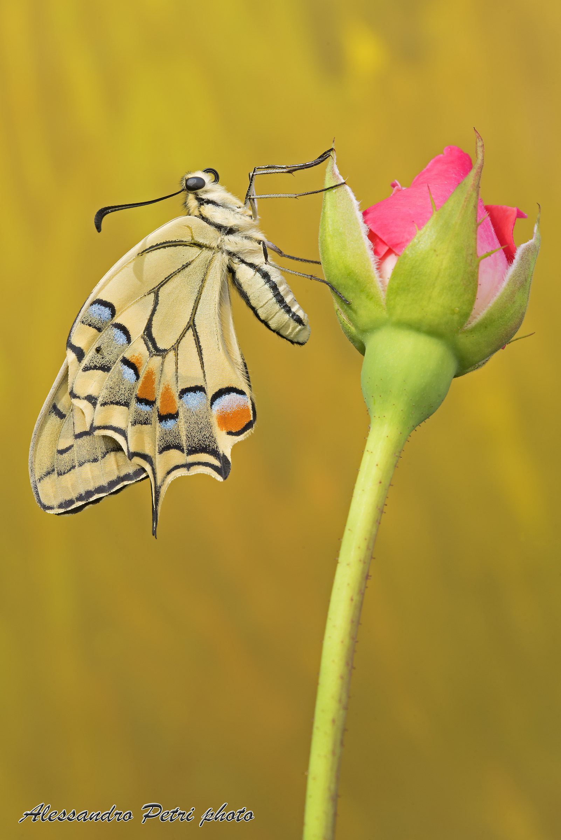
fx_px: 2452
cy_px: 420
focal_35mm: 105
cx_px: 280
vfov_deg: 19.4
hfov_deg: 13.1
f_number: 20
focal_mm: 105
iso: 100
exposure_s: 1/6
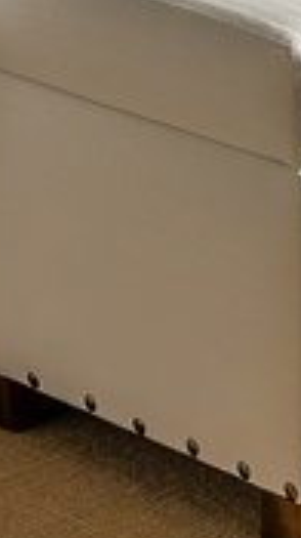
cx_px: -31
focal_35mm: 233
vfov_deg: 8.2
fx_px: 3317
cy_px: -958
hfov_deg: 5.2
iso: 400
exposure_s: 1/250
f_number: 8
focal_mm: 19
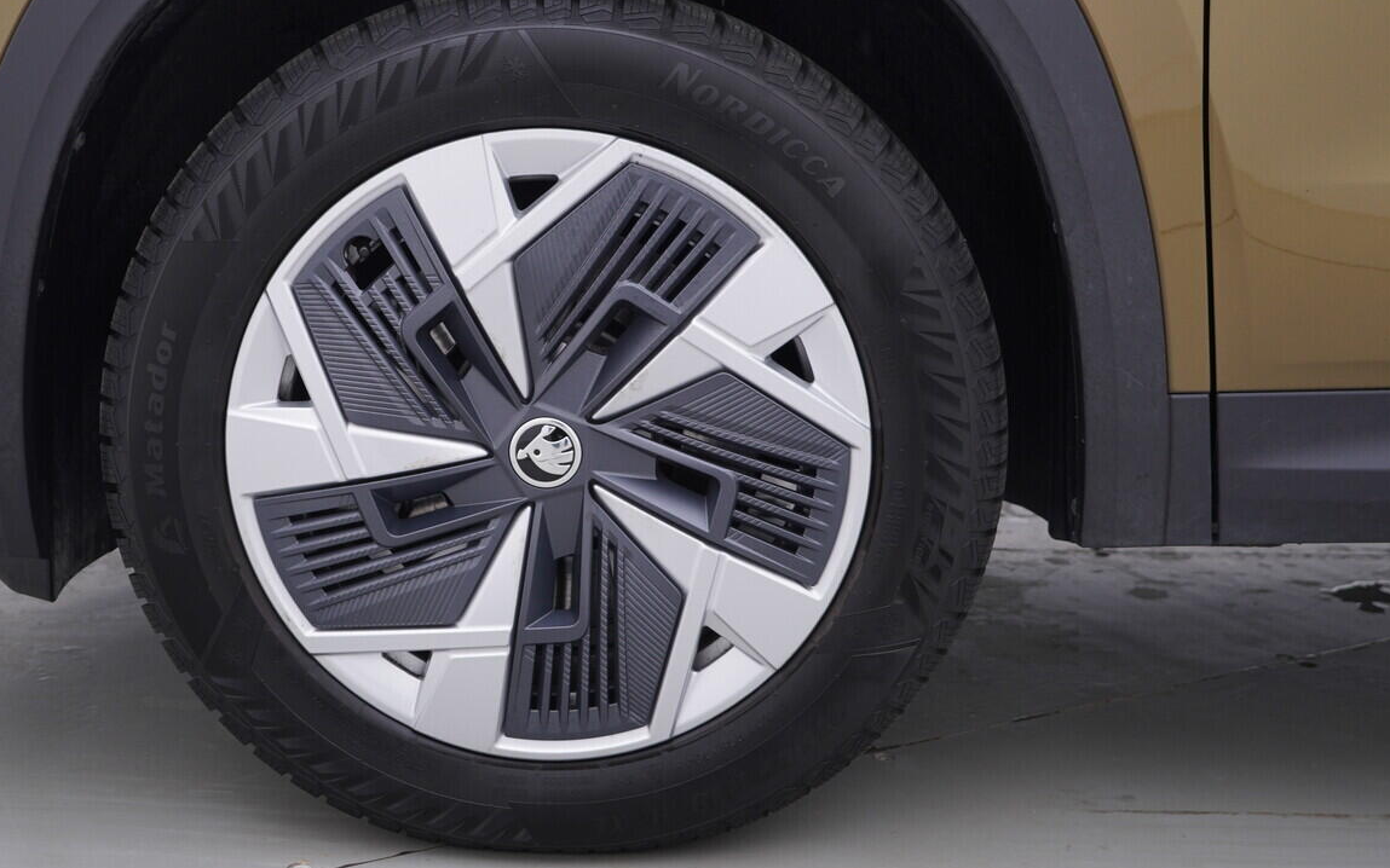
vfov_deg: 28.0
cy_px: 383
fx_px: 1742
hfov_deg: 43.3
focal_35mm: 46
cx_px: 552
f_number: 3.5
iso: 125
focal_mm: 24
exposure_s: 1/60
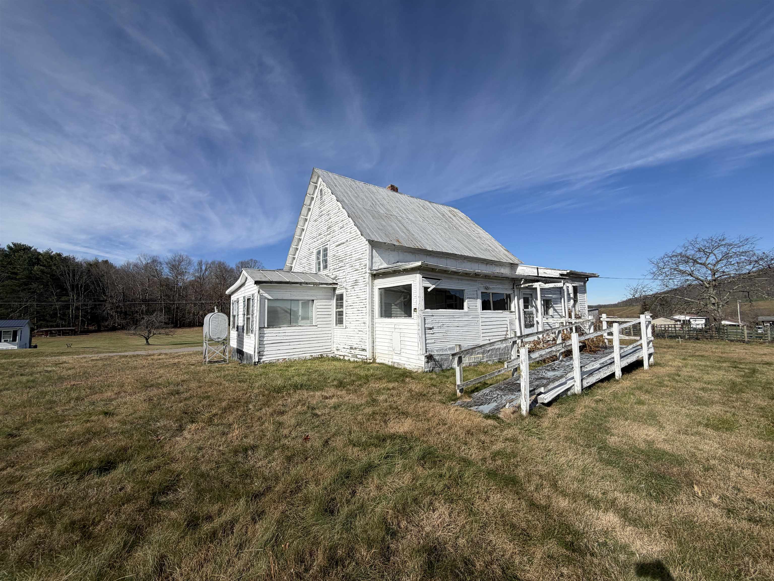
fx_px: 313
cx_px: 387
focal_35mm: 14
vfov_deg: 85.7
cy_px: 290
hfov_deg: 102.1
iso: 20
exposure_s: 1/1068
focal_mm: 2.22
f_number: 2.2
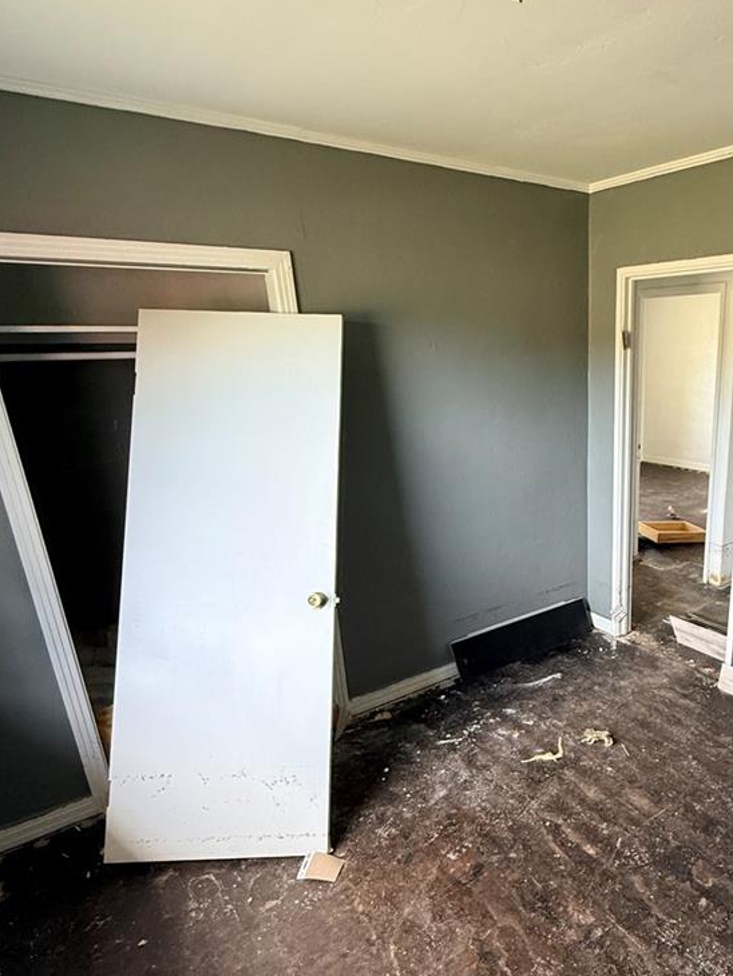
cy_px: 559
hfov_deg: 55.9
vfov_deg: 73.5
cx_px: 555
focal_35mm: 23
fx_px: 649
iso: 320
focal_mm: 2.22
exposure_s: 1/89
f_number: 2.2
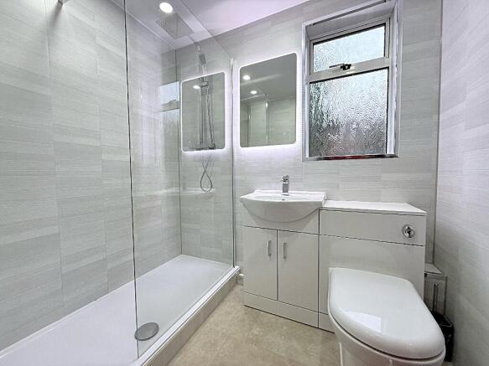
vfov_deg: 85.7
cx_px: 244
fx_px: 198
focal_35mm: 14
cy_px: 183
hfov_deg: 102.1
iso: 125
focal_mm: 2.22
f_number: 2.2
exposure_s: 1/100
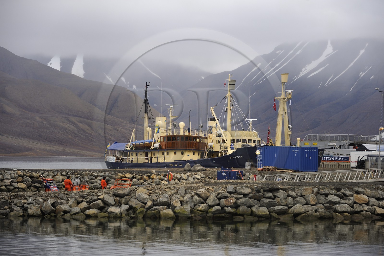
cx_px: 192
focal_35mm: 120
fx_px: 1279
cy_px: 128
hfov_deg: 17.1
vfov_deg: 11.4
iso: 400
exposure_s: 1/320
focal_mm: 120
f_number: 5
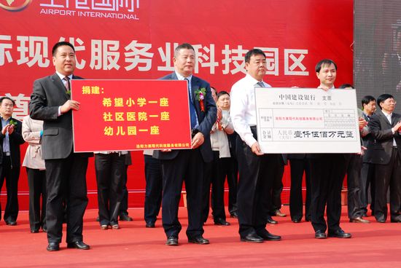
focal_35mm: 66
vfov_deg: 20.7
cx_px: 200
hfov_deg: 30.5
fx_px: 736
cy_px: 134
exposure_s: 1/400
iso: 640
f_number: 10
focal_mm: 44
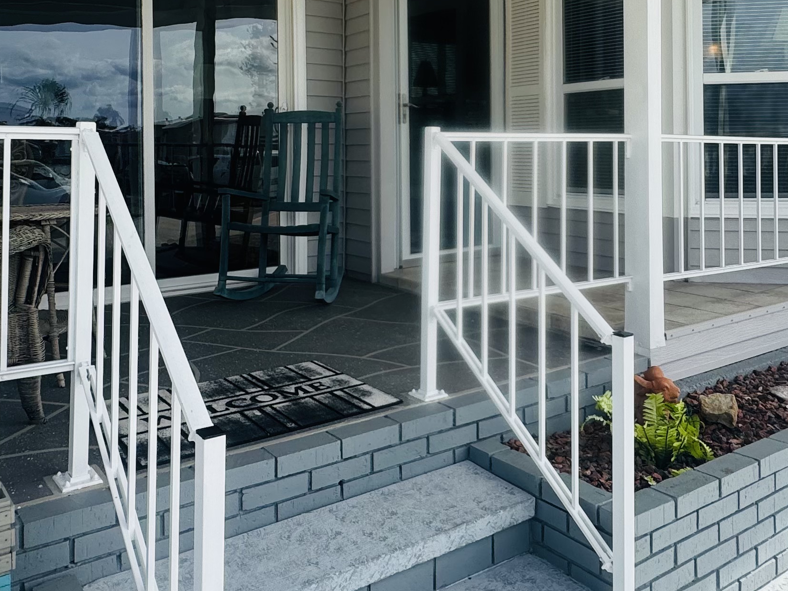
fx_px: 774
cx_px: 396
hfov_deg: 54.0
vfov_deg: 40.6
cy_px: 149
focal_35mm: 34
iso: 50
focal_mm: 2.22
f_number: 2.2
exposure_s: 1/1063
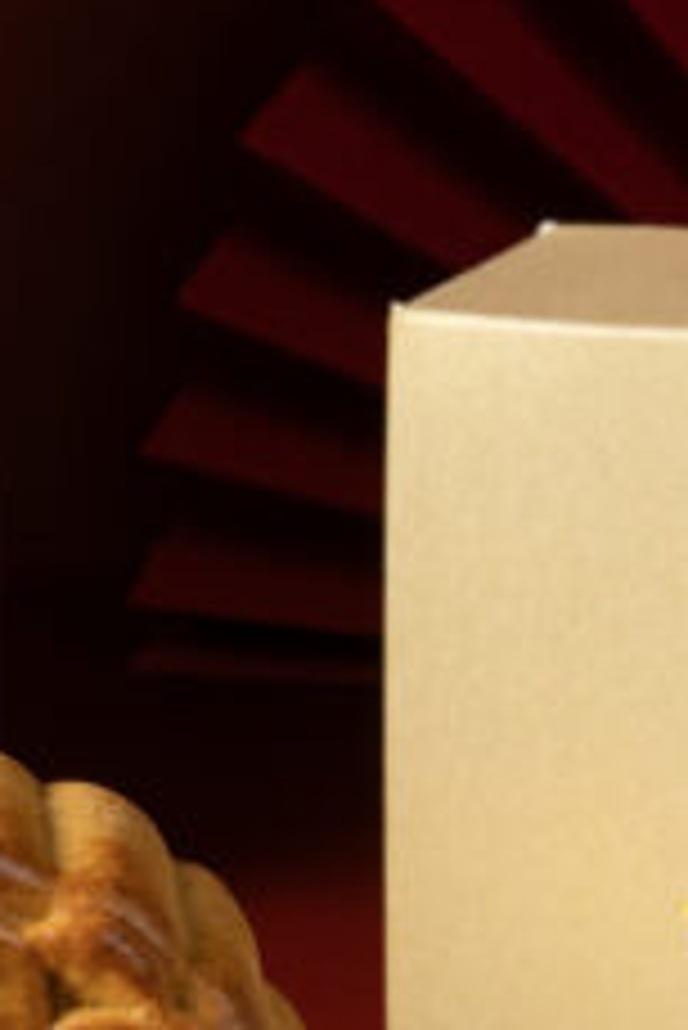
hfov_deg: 3.4
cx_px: -101
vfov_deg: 5.1
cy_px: 598
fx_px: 11534
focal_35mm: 403
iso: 500
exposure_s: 1/125
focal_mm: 90
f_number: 16
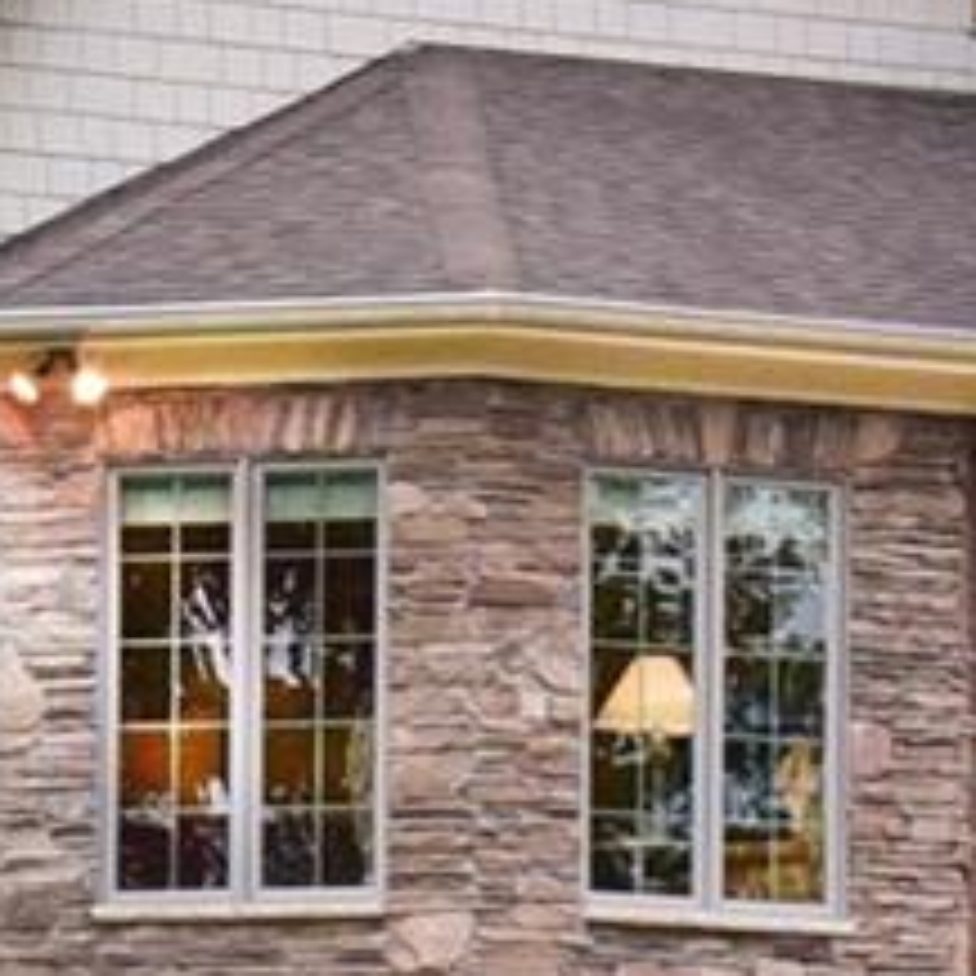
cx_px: -18
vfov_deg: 5.4
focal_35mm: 321
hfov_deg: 5.4
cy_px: 1867
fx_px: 10240
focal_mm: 40
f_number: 11
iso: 2000
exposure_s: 1/60
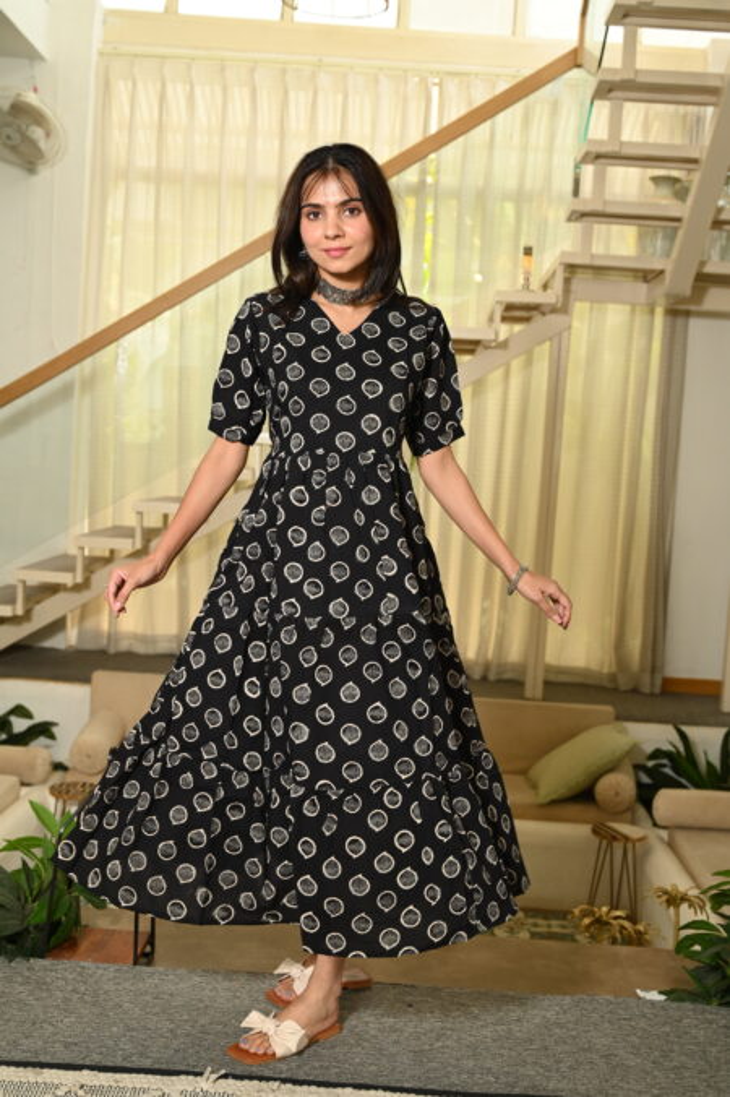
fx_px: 1279
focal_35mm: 42
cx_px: 365
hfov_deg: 31.9
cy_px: 548
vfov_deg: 46.4
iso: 320
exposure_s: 1/160
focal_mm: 42
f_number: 4.5
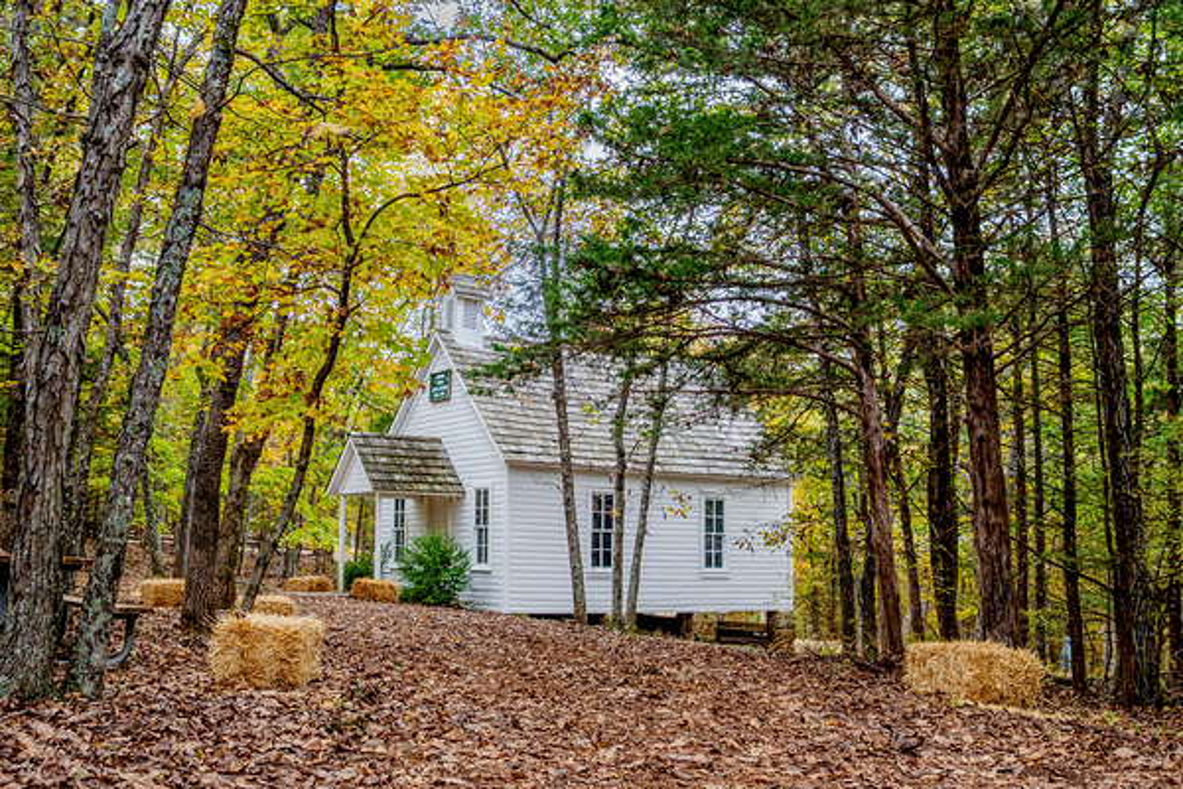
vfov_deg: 36.9
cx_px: 592
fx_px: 1183
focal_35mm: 36
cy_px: 394
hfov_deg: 53.1
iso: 200
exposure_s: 1/60
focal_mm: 24
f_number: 6.3
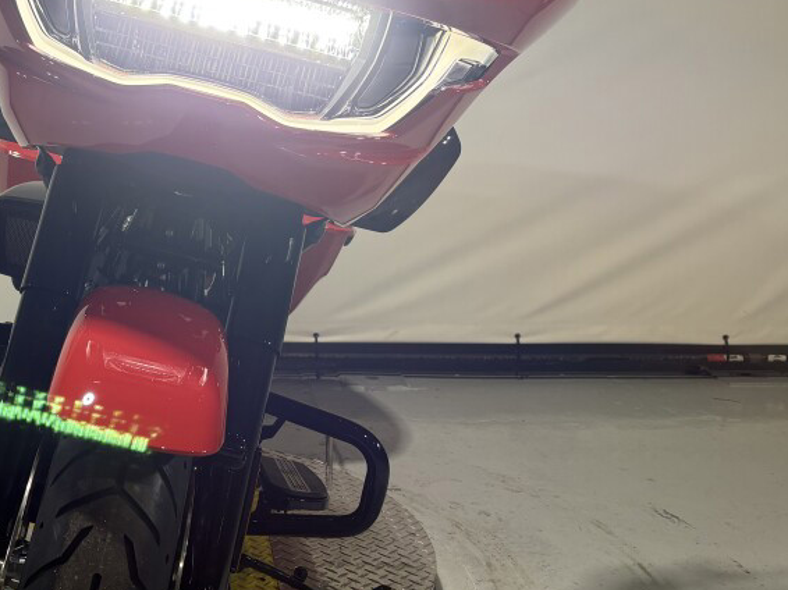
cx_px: 136
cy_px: 209
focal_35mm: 49
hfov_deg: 37.3
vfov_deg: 29.5
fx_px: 1115
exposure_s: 1/354
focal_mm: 5.96
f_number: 1.6
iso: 64
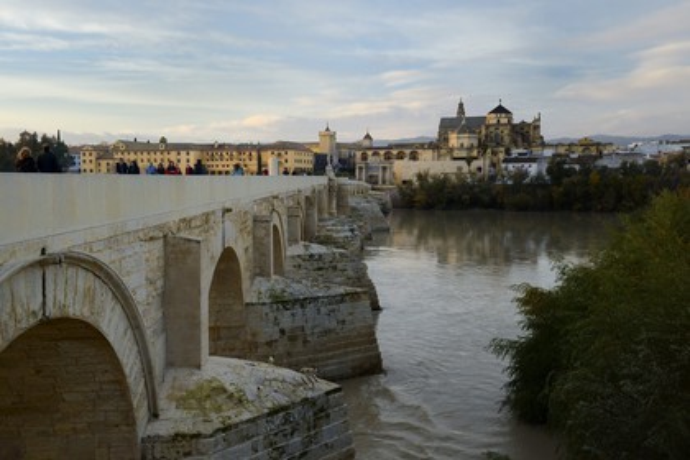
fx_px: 671
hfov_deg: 54.4
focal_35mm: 35
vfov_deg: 37.9
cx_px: 345
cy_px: 230
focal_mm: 35
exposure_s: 1/160
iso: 400
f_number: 10
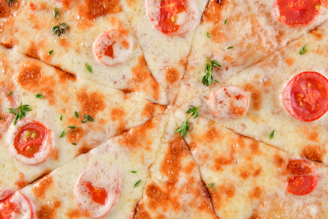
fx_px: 437
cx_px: 164
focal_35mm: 48
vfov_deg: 28.1
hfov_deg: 41.1
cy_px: 110
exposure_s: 1/160
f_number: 20
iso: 80
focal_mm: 48
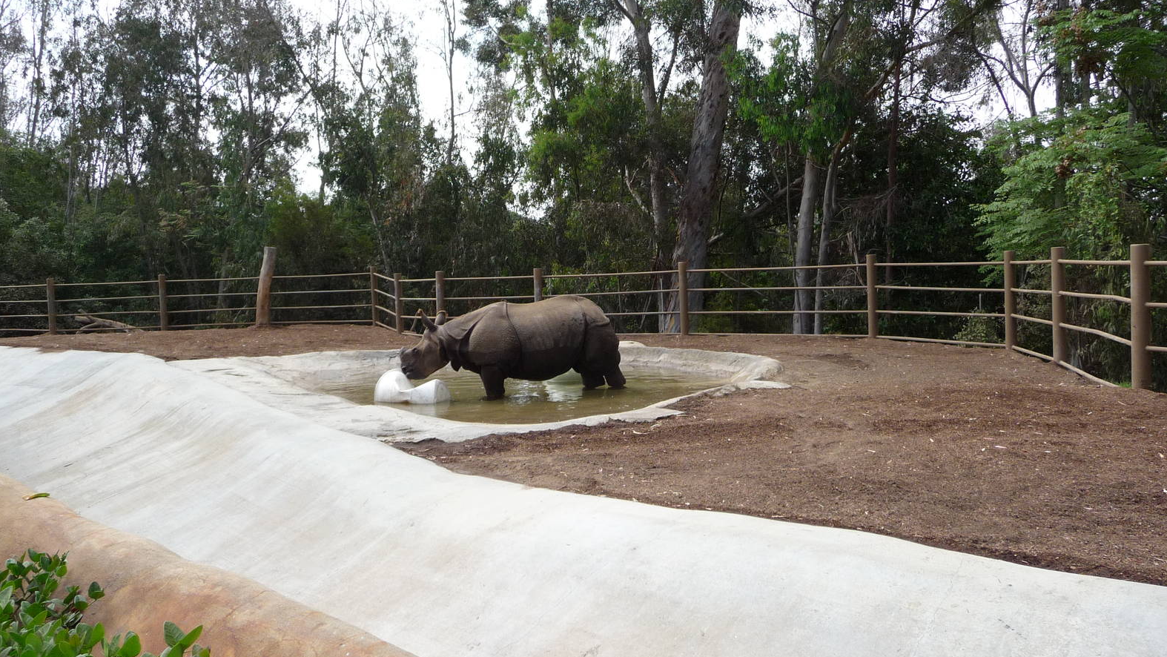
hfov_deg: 62.6
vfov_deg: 37.8
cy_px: 306
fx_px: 959
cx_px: 591
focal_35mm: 31
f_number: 3.3
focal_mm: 4.7
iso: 125
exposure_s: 1/500
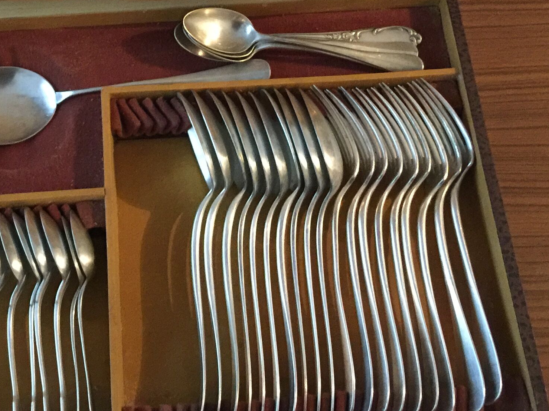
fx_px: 1015
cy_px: 42
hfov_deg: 30.0
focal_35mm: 64
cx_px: 167
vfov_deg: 22.4
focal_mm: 4.15
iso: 250
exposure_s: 1/8
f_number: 2.2
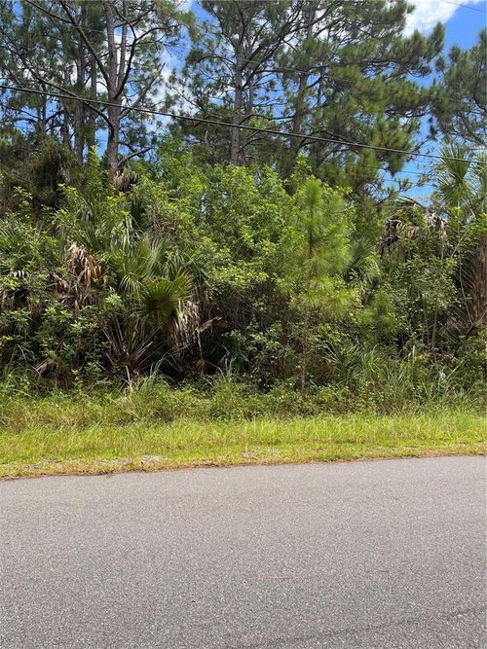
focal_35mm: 26
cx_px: 244
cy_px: 324
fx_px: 488
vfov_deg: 67.3
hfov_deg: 53.0
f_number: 1.6
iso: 50
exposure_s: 1/608
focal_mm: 5.1
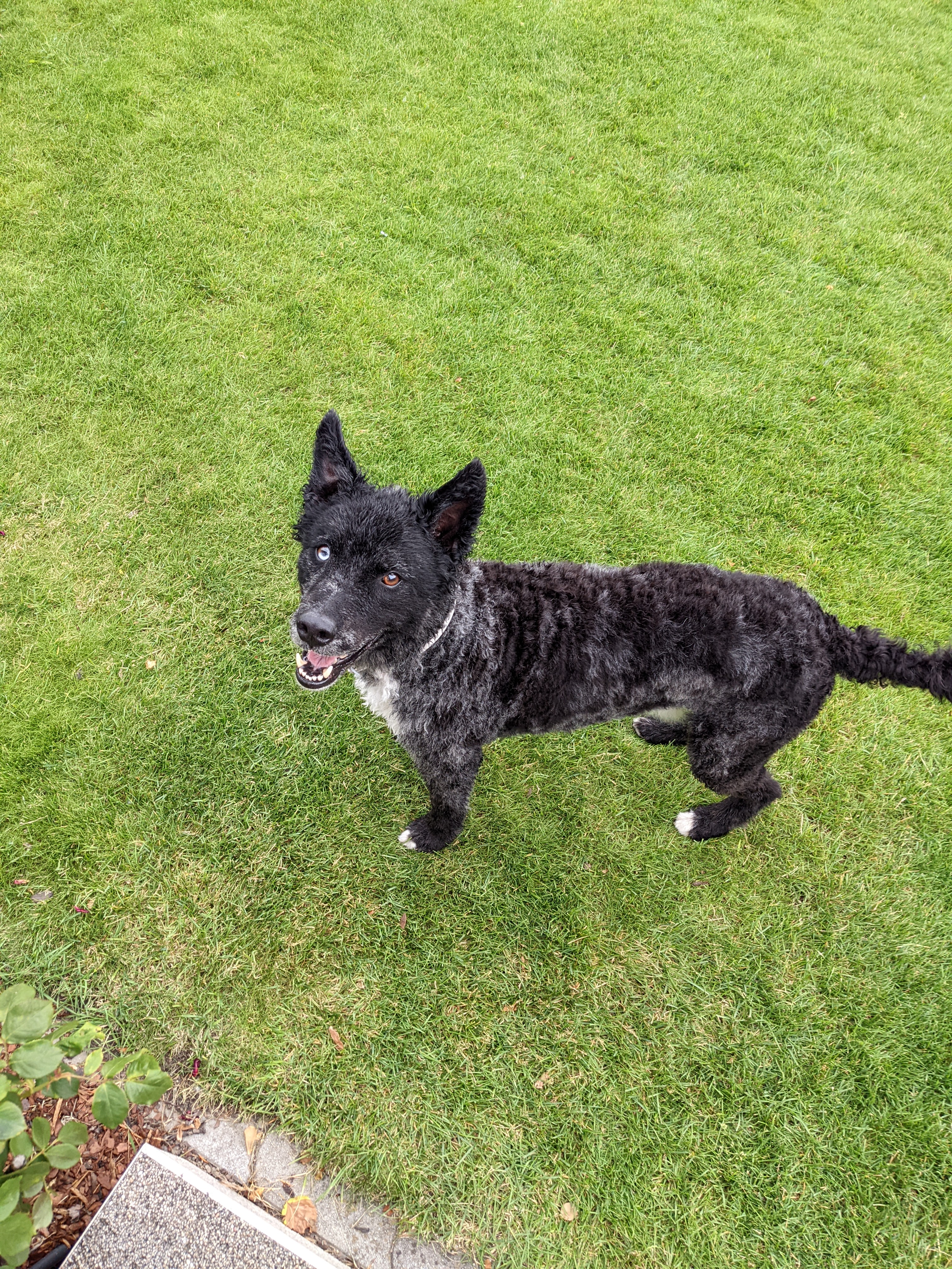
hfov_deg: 51.4
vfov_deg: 65.3
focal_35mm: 27
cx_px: 476
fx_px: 990
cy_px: 634
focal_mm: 4.38
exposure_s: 1/213
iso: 55
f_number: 1.73
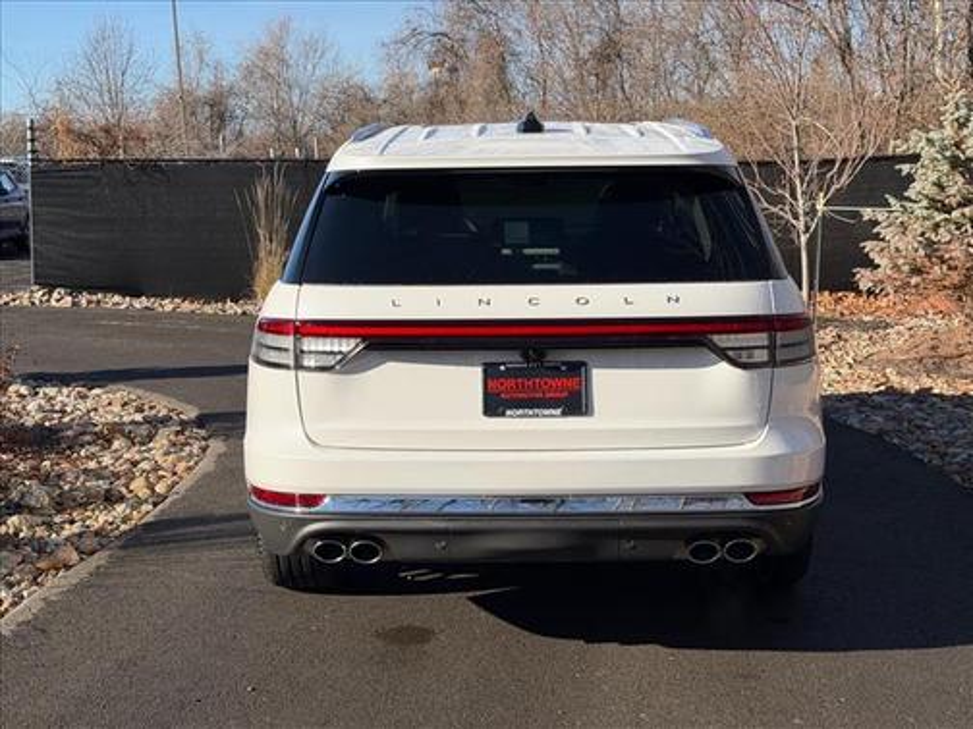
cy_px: 364
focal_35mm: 48
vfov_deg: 30.3
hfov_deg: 39.7
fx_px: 1349
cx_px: 486
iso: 64
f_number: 1.78
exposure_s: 1/4329
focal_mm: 6.76
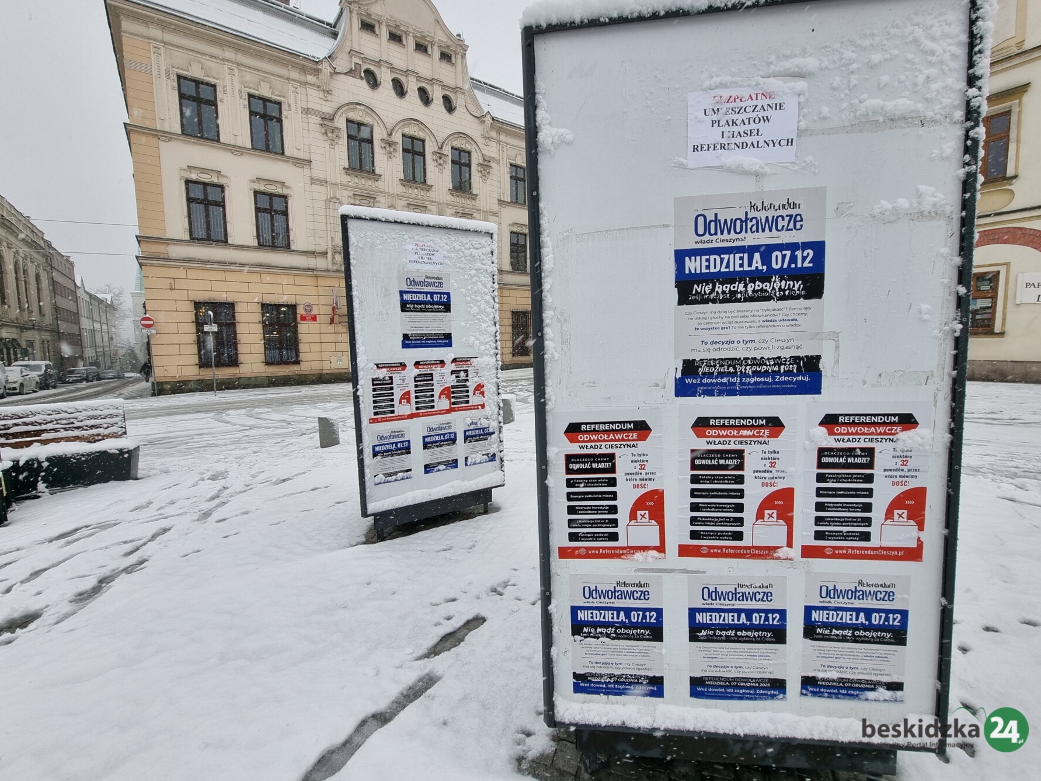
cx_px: 524
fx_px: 421
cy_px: 374
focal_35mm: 14
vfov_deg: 85.6
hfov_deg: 102.1
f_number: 2.2
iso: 50
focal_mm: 2.2
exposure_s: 1/319
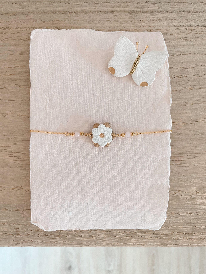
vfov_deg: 67.3
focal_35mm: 26
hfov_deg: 53.1
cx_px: 103
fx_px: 206
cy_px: 137
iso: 125
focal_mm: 4.2
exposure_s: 1/76
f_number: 1.6
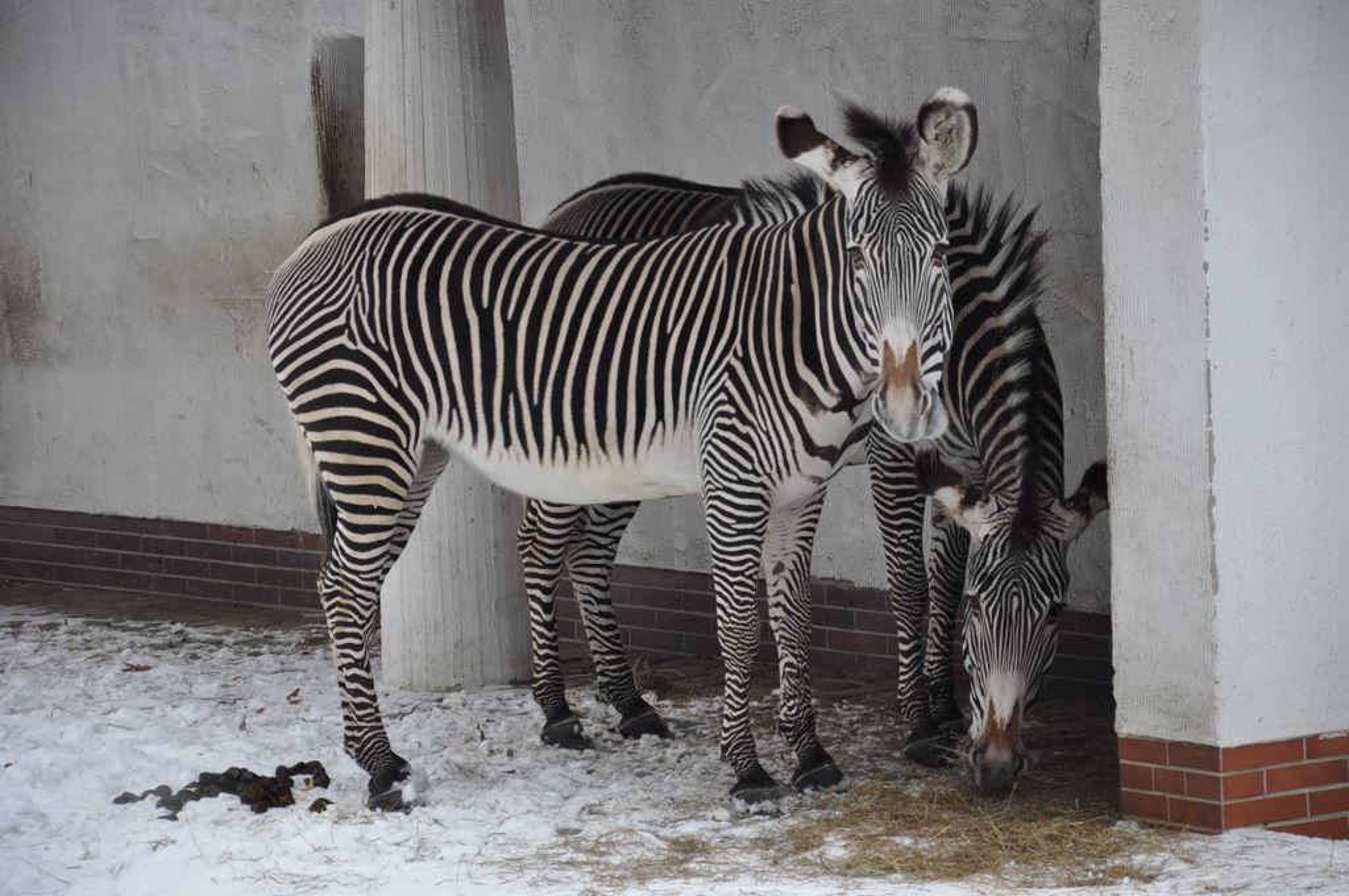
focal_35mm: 158
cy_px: 448
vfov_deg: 8.7
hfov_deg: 13.1
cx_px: 674
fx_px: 5894
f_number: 5.6
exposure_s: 1/125
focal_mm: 105
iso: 280
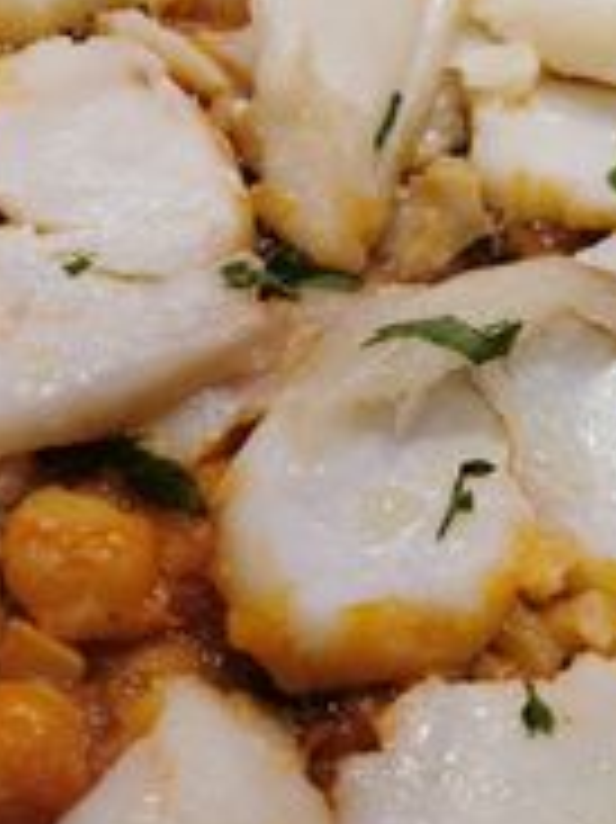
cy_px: 293
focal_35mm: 63
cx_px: 180
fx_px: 1497
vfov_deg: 30.6
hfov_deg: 23.1
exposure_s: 1/181
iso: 50
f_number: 1.6
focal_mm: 5.56
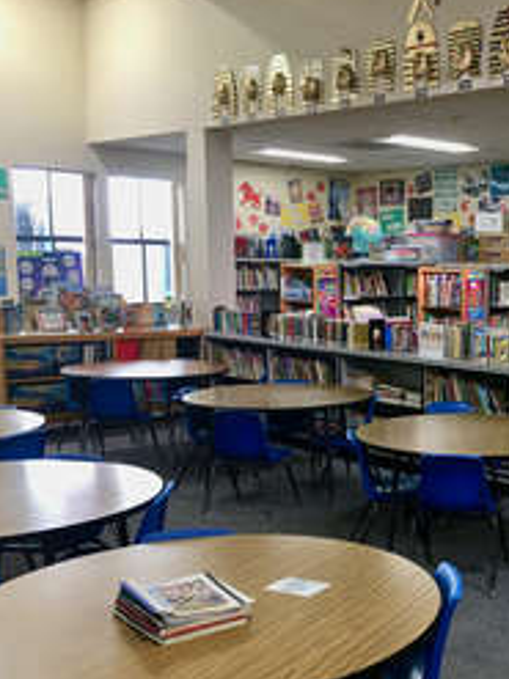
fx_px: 922
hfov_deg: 29.0
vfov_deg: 40.3
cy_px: 396
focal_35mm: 47
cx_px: 501
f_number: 2.2
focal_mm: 4.15
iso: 32
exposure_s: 1/30
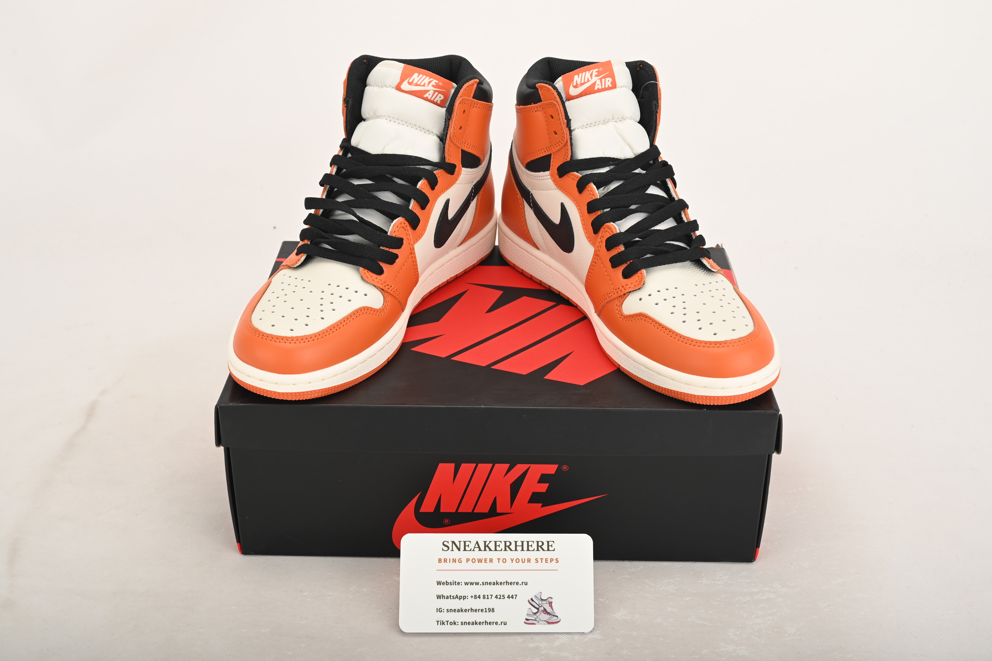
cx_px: 504
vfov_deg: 31.9
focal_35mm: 42
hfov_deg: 46.4
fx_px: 1157
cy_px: 322
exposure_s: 1/200
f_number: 11
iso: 100
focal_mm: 41
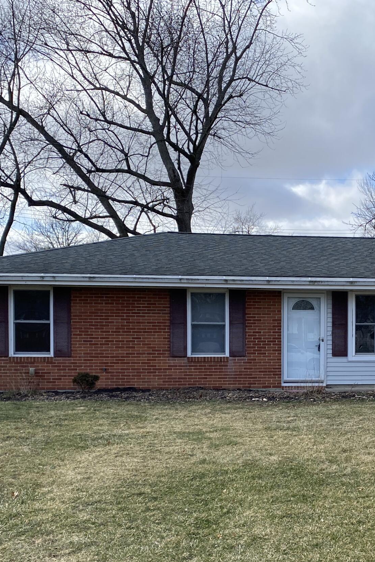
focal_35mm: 49
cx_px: 328
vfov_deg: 39.9
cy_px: 371
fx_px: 766
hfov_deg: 26.7
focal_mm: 4.25
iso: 32
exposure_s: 1/1447
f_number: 1.8
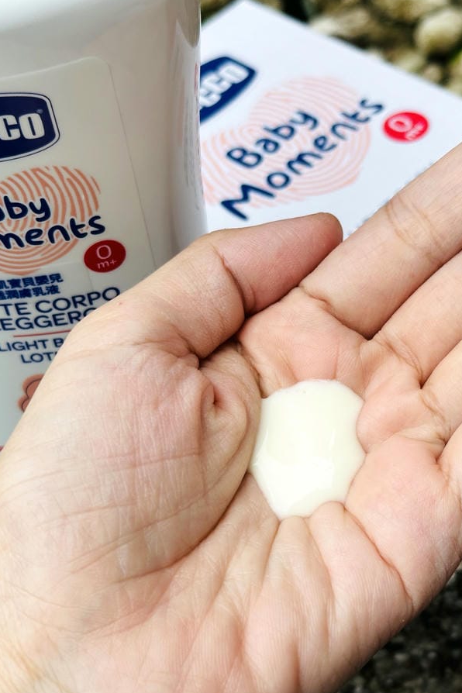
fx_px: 1290
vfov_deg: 30.1
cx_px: 312
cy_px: 346
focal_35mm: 67
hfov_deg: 20.2
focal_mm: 6.86
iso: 64
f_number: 1.78
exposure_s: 1/1323
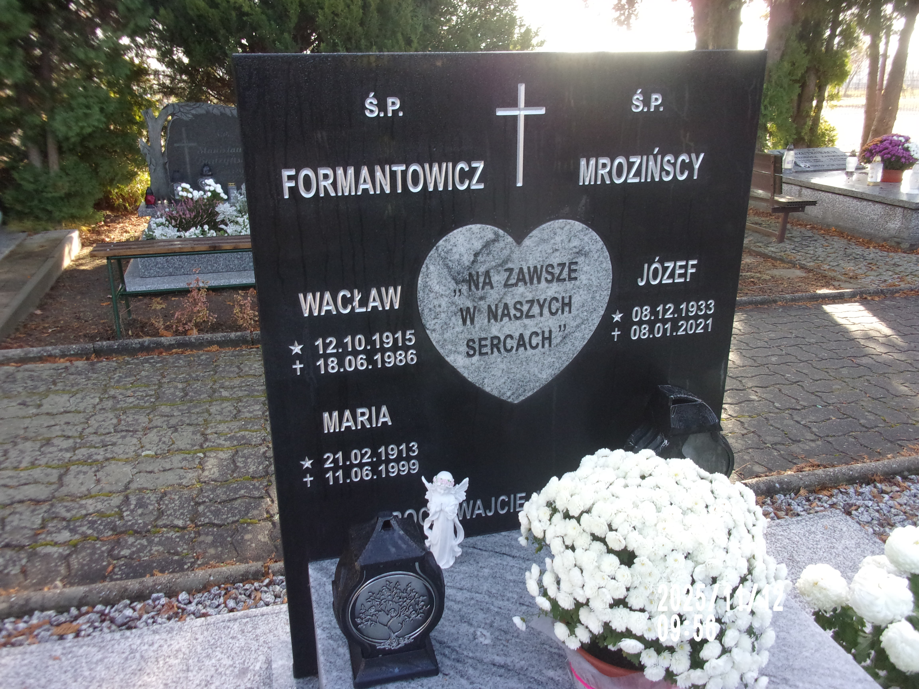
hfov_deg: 63.4
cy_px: 344
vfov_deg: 49.7
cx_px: 460
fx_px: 743
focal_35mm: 28
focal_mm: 5.1
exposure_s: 1/125
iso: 161
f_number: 3.9
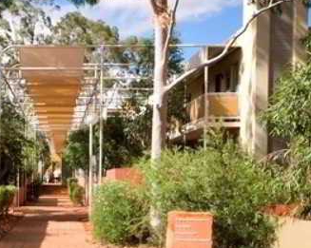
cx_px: 24
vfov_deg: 22.0
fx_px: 635
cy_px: 180
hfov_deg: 26.5
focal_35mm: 69
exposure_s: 1/50
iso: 100
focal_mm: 20
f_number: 13
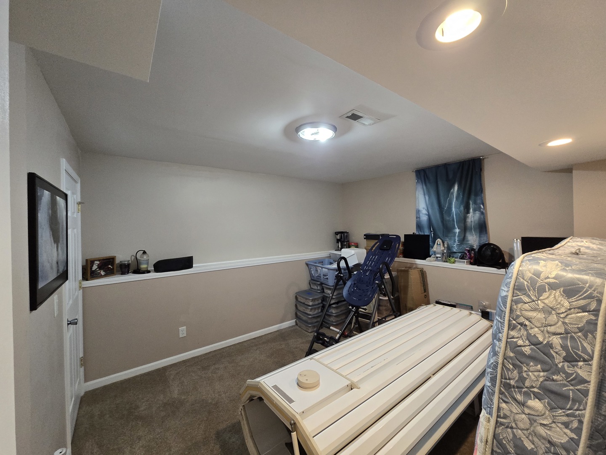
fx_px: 228
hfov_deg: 106.2
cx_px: 303
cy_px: 228
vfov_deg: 89.9
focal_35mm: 13
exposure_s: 1/60
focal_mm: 2.2
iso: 320
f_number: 2.2
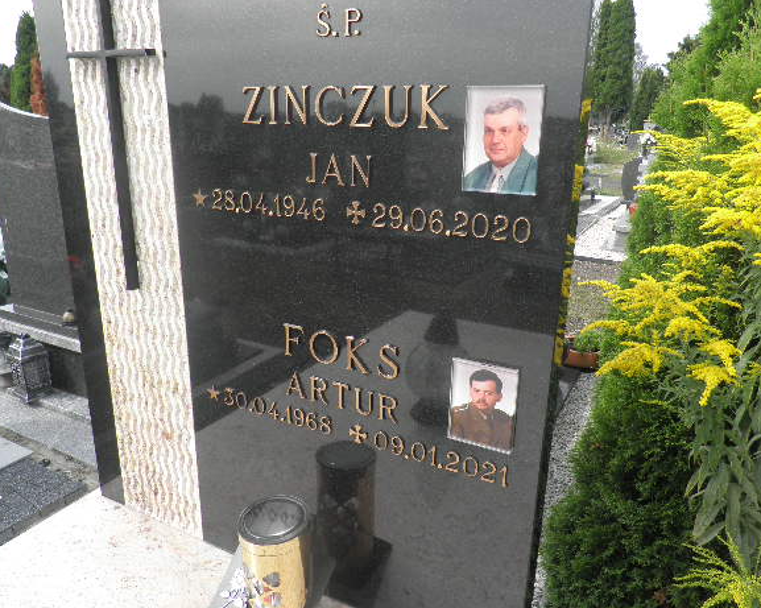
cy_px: 303
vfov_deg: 54.9
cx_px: 390
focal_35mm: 26
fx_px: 585
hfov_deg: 66.0
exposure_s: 1/320
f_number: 3.3
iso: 64
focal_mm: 4.3
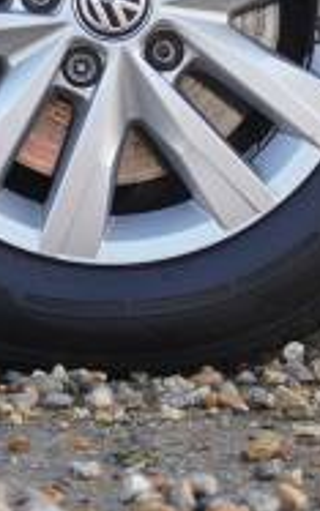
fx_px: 1896
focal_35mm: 136
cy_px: 5
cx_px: 74
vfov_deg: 15.1
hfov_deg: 9.6
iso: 250
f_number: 4.5
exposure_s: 1/200
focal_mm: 26
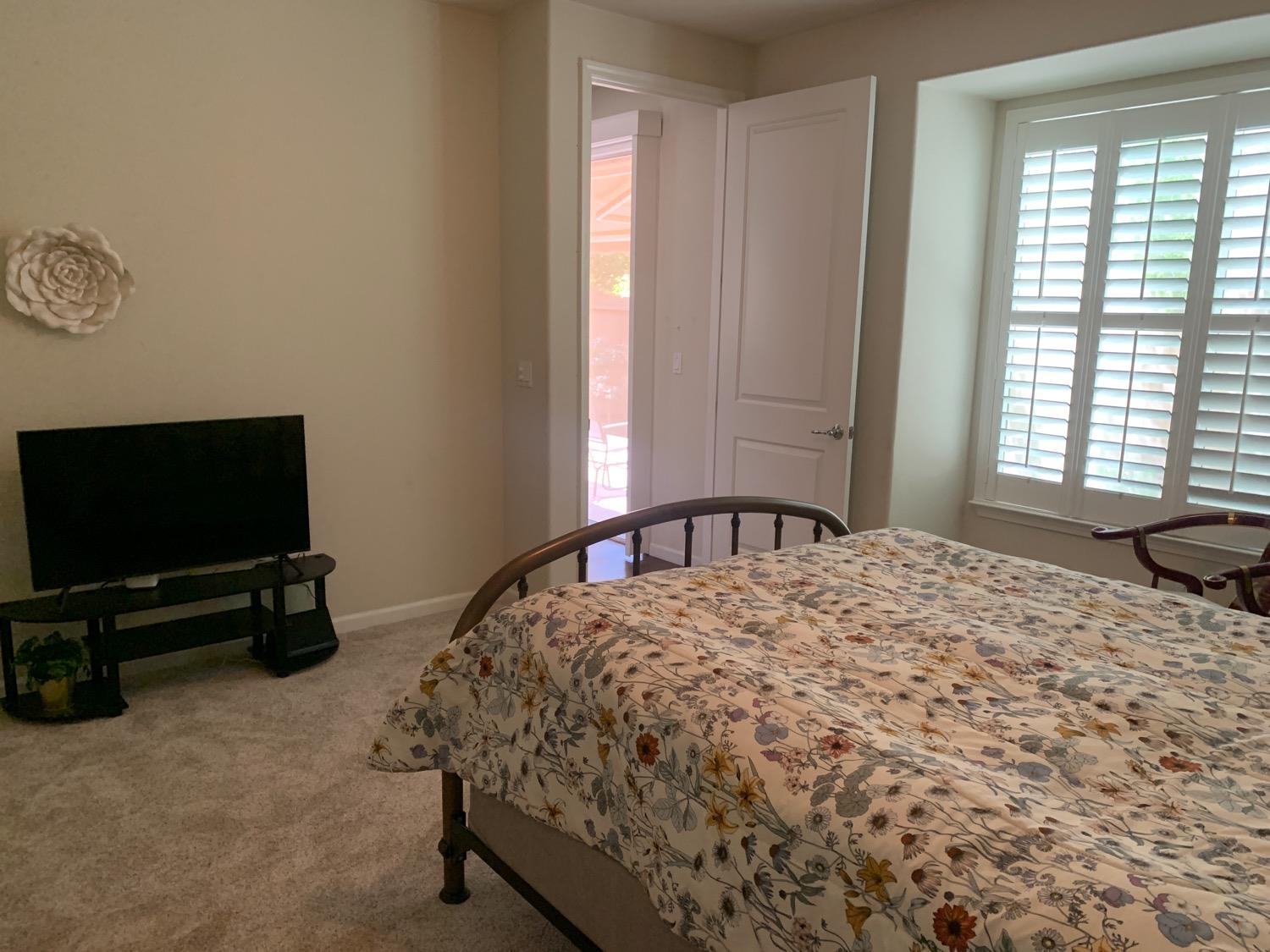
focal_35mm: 26
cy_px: 476
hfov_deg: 67.3
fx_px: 954
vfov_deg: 53.1
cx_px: 635
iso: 250
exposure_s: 1/60
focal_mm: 4.25
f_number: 1.8
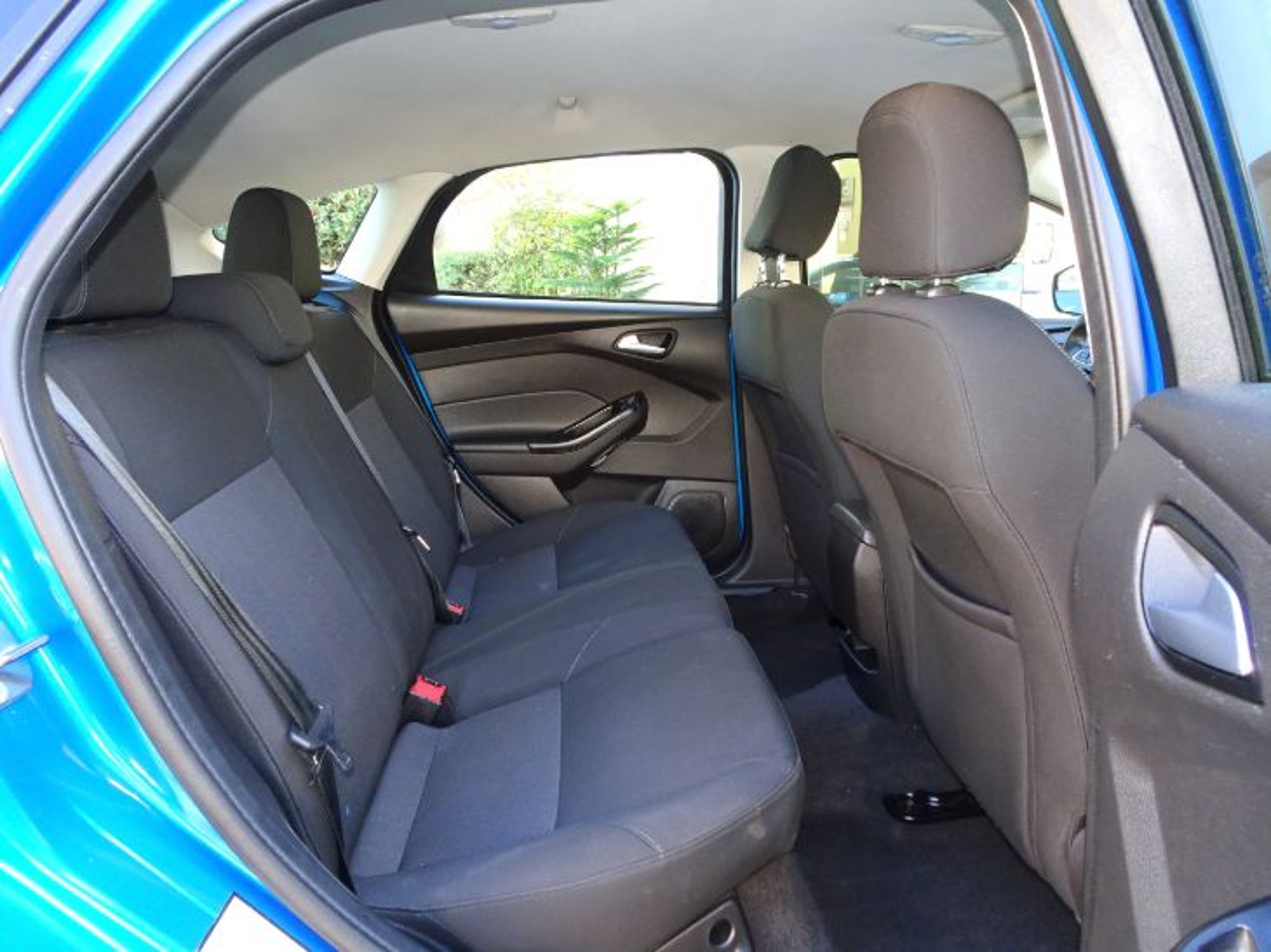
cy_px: 476
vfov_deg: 56.8
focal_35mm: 24
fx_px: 881
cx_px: 636
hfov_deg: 71.6
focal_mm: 4.1
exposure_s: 1/30
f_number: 3.5
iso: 200
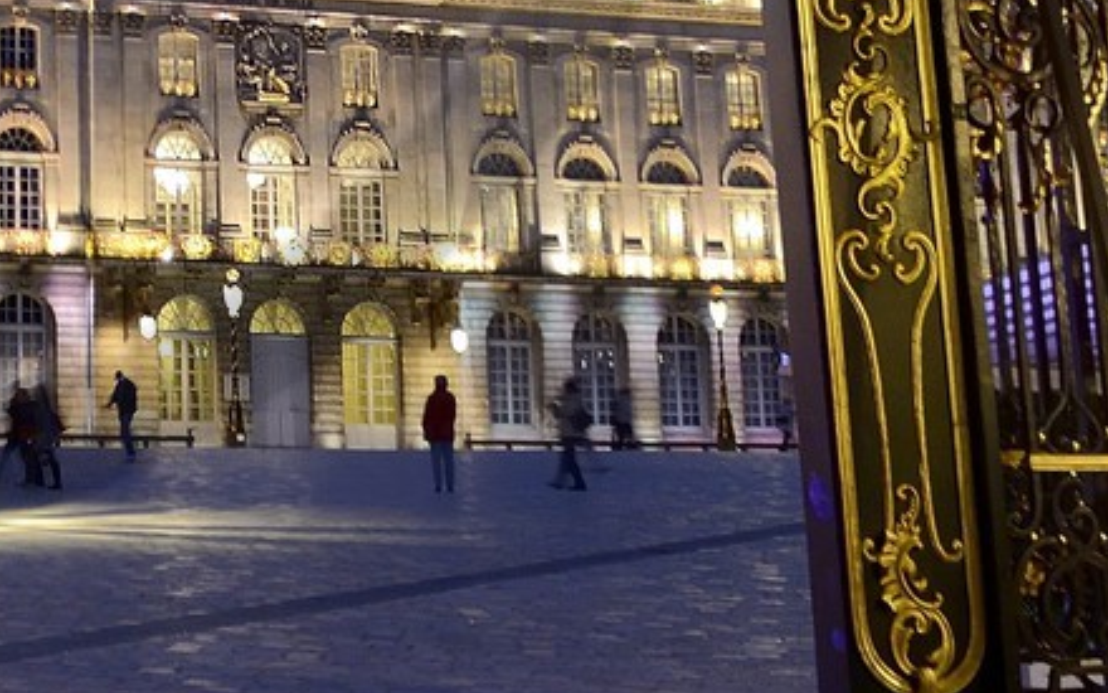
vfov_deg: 13.4
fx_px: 2687
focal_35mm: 89
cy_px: -491
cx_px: -295
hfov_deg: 21.3
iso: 1600
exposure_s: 1/5
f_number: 5
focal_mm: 24
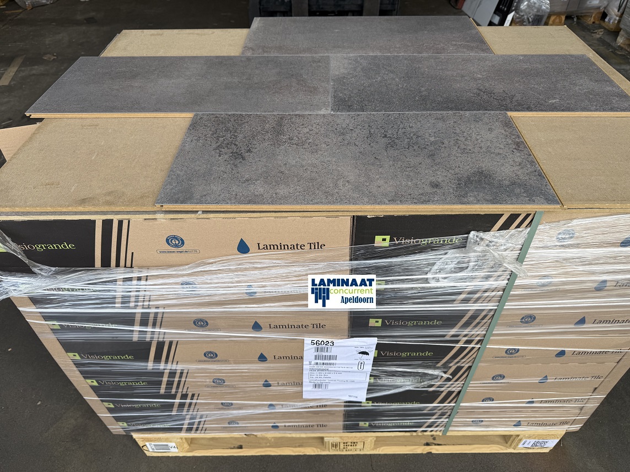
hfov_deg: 71.6
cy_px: 236
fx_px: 437
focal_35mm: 24
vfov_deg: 56.8
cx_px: 315
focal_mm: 6.76
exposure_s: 1/796
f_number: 1.78
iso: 80
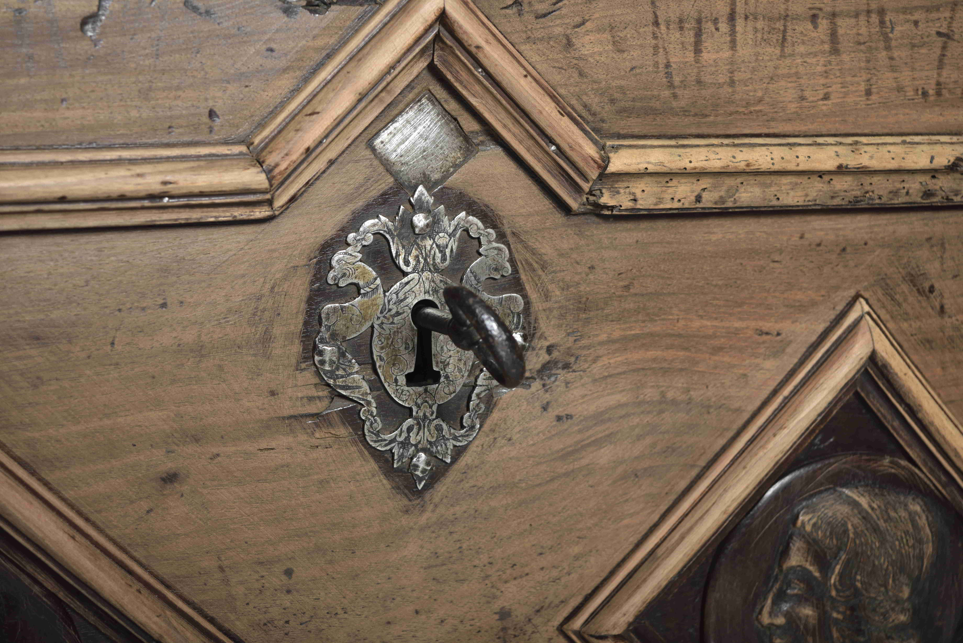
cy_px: 322
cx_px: 482
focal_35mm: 70
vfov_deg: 19.5
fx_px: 1873
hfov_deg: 28.8
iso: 400
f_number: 8
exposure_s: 1/160
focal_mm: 70
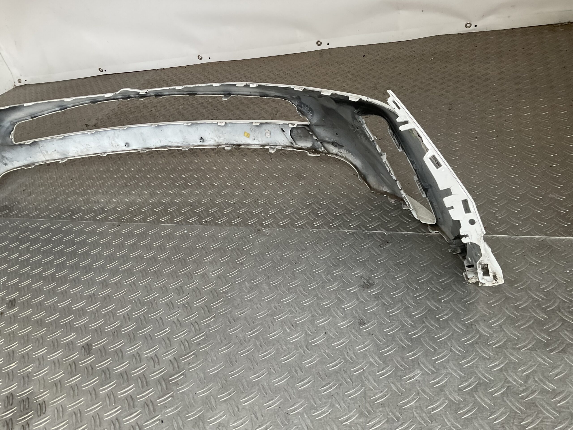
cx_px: 286
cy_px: 215
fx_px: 480
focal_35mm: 29
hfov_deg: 61.7
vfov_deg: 48.2
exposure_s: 1/120
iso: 50
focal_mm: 3
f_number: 1.8
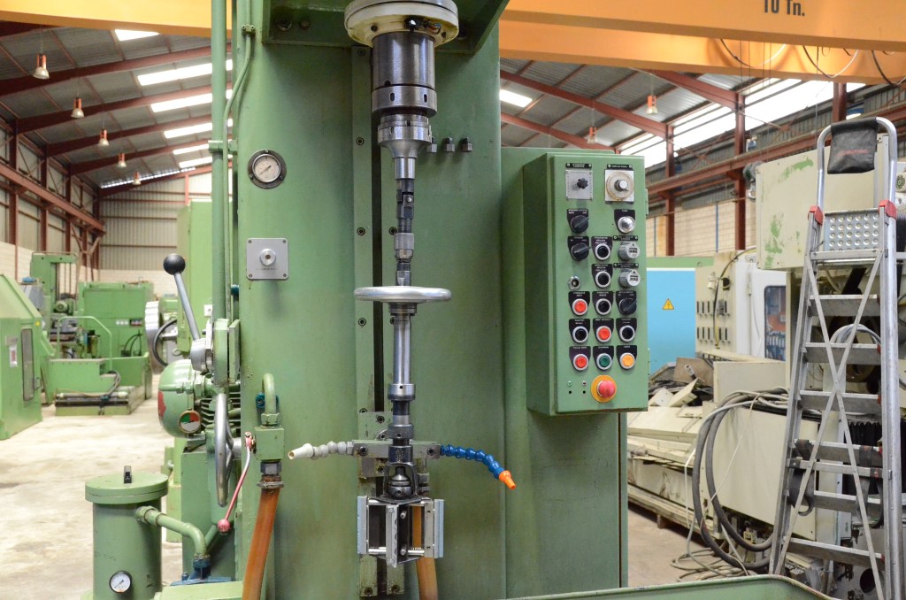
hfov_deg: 53.2
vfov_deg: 36.7
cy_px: 300
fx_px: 904
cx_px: 453
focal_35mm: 36
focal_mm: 24
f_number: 7.1
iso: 6400
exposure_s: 1/200
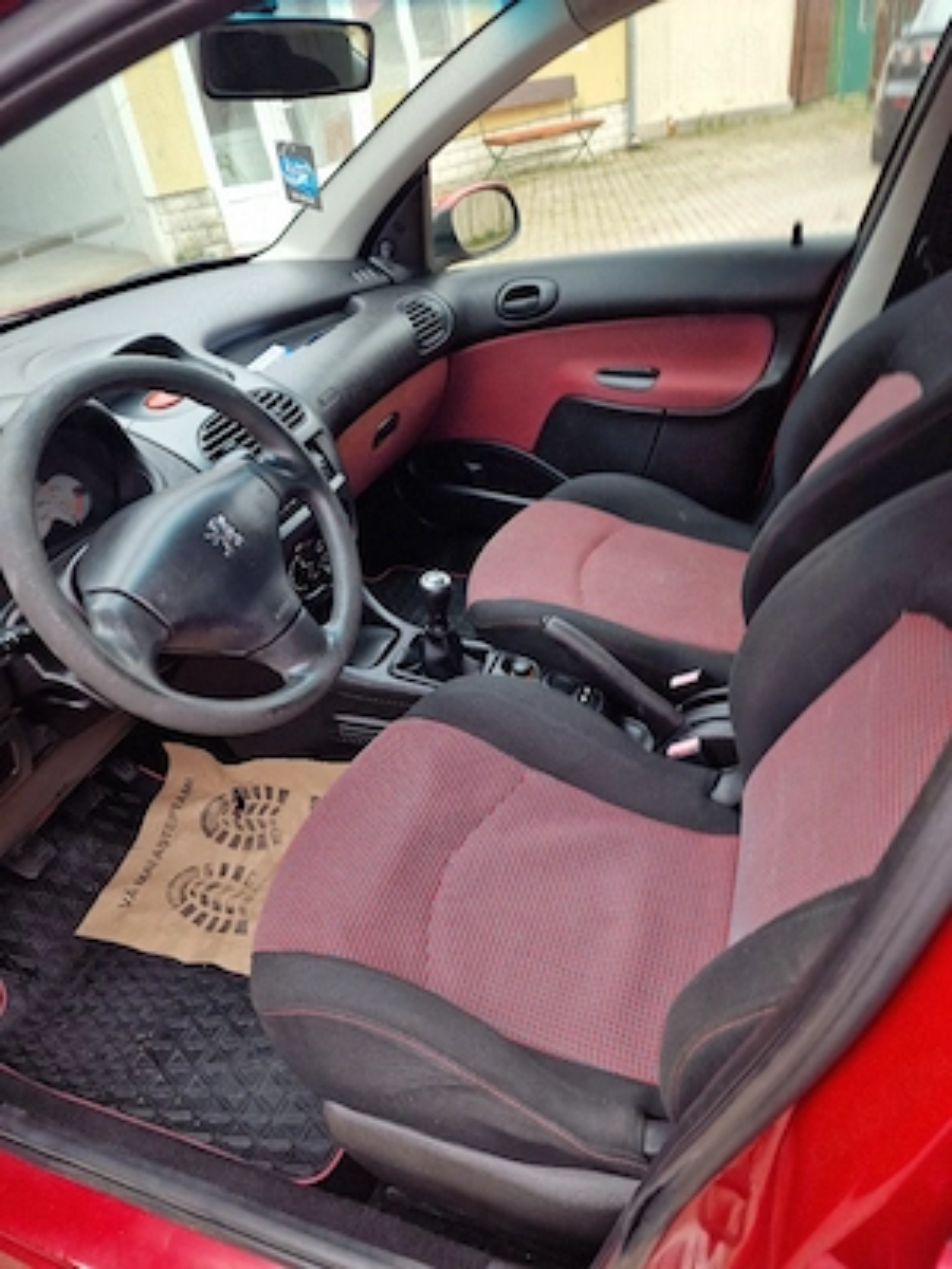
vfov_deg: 73.9
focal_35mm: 23
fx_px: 843
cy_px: 634
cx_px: 476
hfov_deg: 58.9
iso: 50
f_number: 1.8
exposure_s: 1/50
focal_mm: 6.4
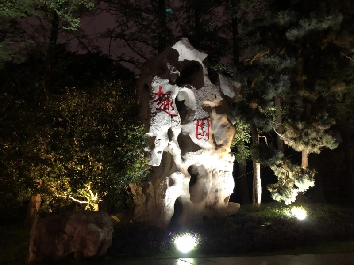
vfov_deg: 49.7
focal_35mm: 28
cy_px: 132
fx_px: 286
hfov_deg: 63.4
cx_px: 177
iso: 100
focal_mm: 4
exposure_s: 1/5
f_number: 1.8
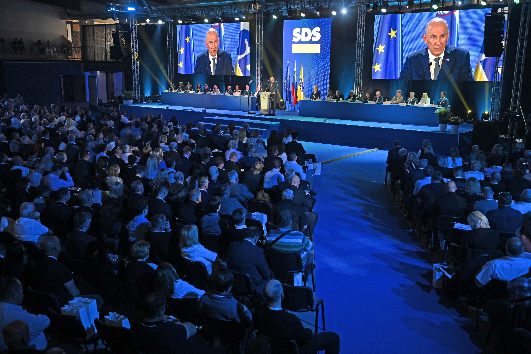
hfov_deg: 53.2
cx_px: 266
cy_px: 177
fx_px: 531
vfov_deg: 36.8
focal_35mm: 36
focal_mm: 36
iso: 3200
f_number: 4
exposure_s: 1/400
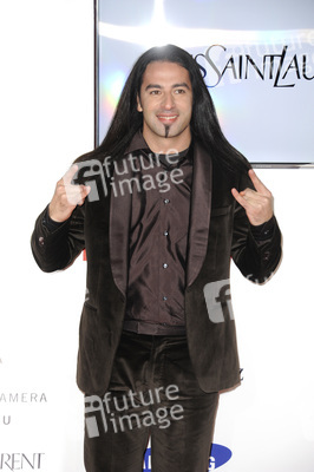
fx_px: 1520
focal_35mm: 116
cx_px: 157
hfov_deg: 11.8
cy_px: 236
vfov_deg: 17.7
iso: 1000
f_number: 7.1
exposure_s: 1/160
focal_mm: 116
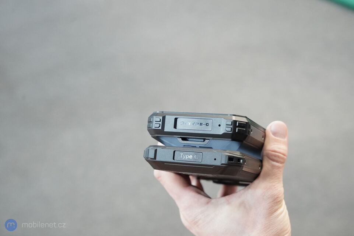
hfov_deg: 35.1
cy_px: 118
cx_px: 177
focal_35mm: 57
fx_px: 560
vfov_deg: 23.8
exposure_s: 1/160
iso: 8000
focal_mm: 57
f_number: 6.3
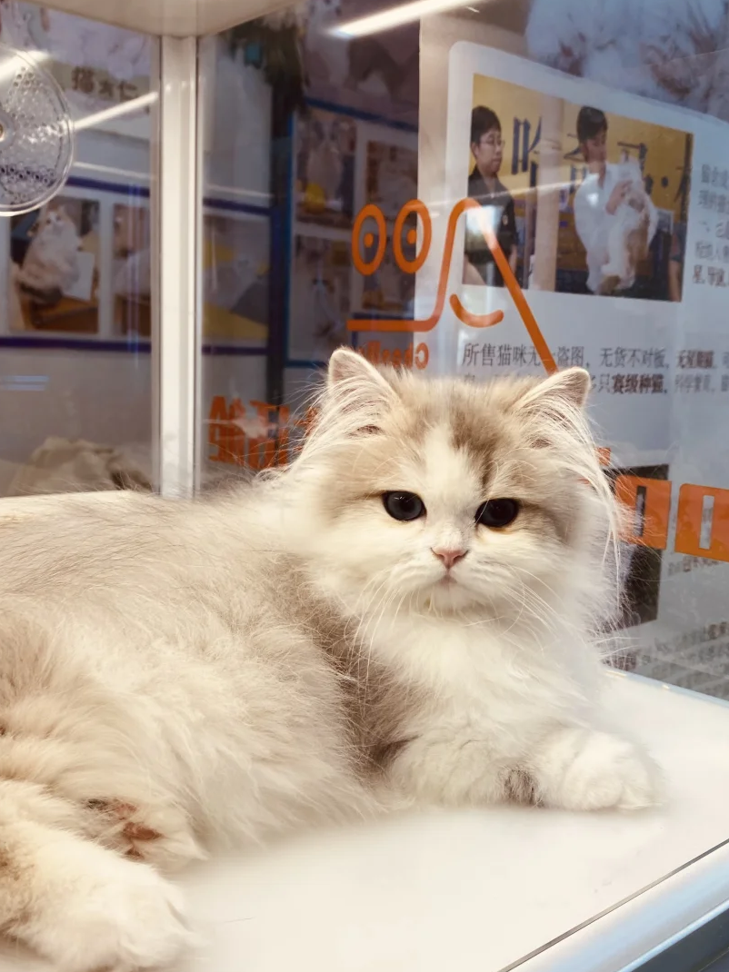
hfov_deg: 40.7
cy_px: 502
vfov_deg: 52.6
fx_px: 983
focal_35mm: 35
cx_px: 341
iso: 32
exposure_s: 1/114
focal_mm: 4.25
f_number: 1.8
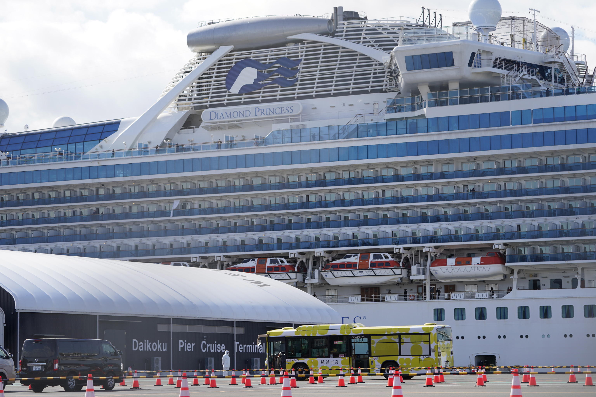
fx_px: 1689
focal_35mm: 102
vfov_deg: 13.4
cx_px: 298
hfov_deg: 20.0
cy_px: 198
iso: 160
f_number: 4.5
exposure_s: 1/800
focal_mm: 102
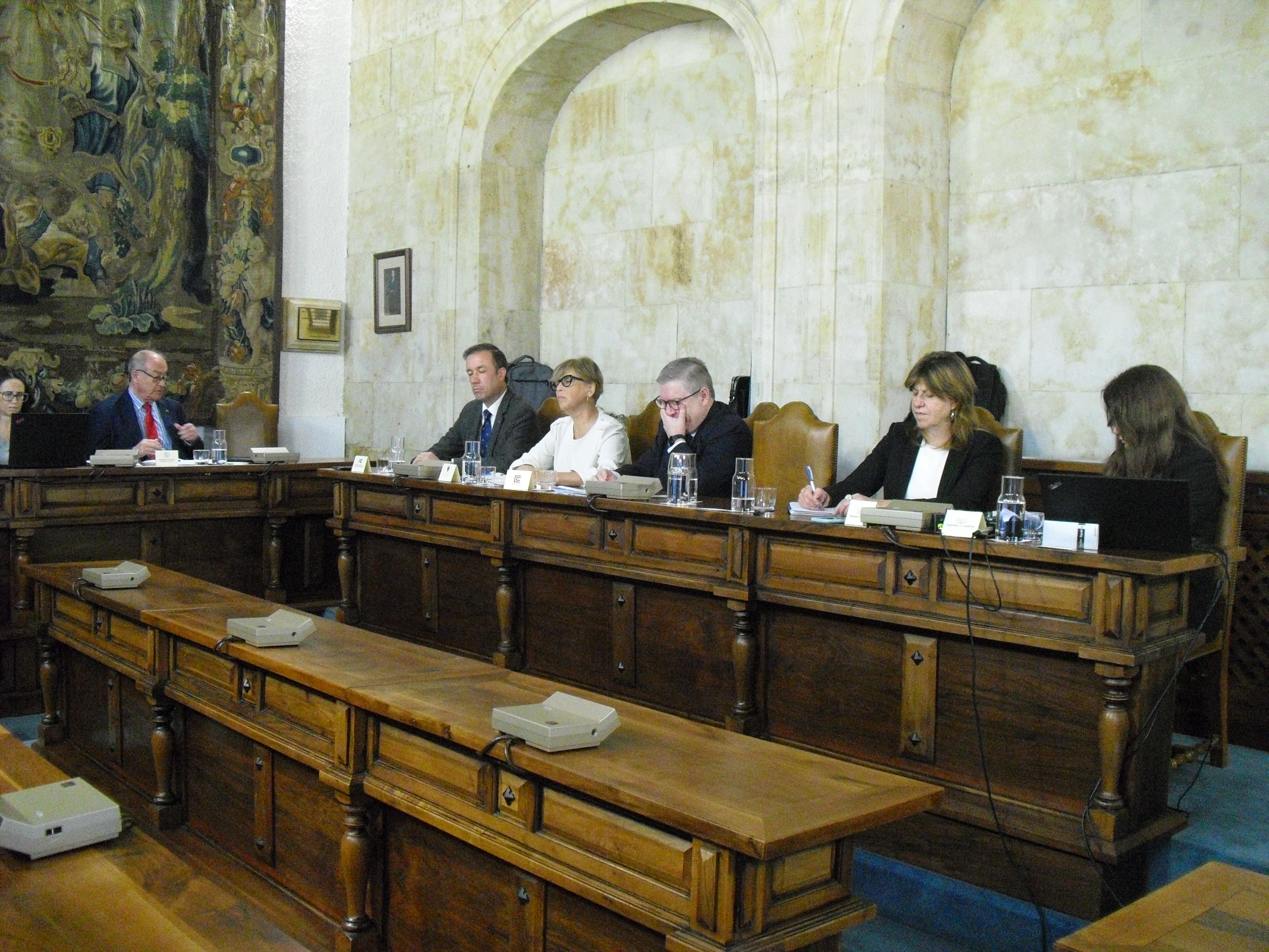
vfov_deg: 39.7
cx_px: 634
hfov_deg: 51.4
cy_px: 476
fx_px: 1320
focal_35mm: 36
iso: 800
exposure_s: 1/30
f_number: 3.1
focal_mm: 6.3
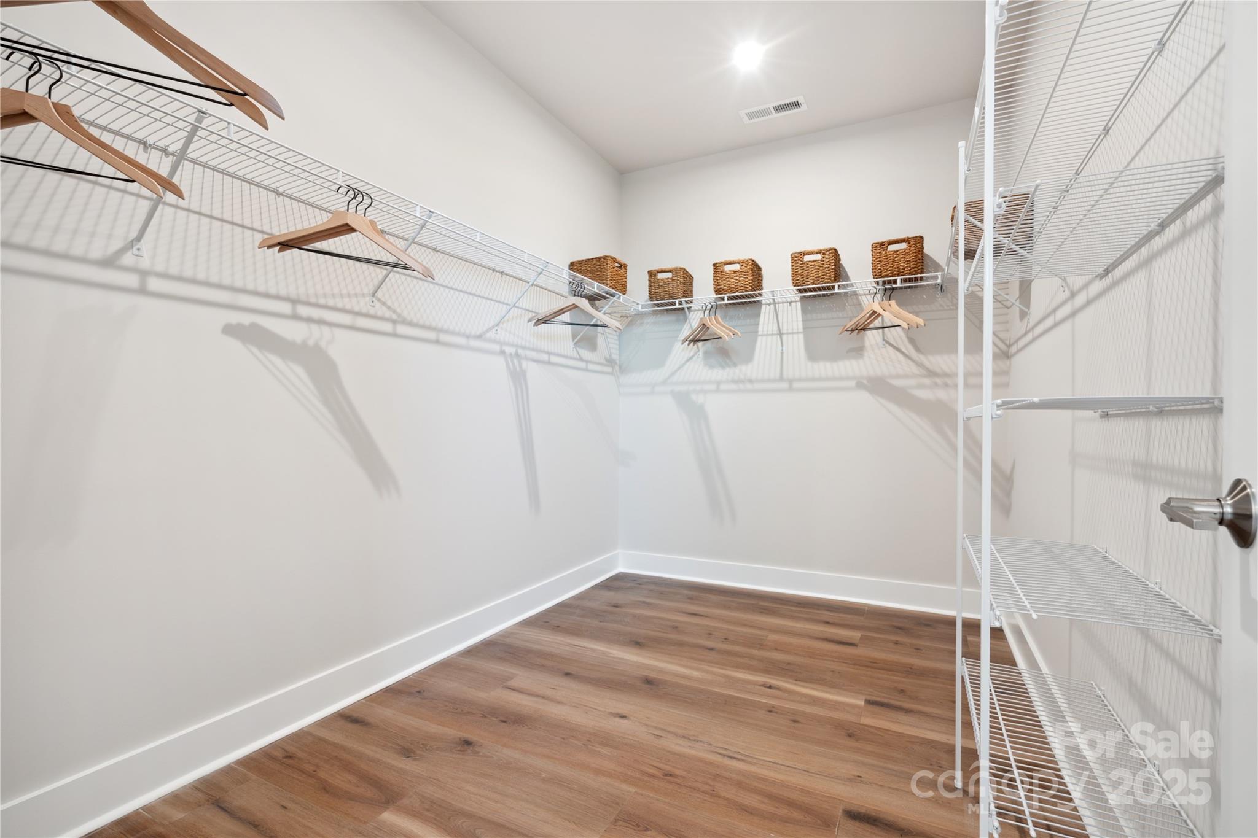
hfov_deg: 96.7
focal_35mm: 16
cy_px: 419
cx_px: 629
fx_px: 559
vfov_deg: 73.7
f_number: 8
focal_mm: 16
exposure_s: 1/6
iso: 200
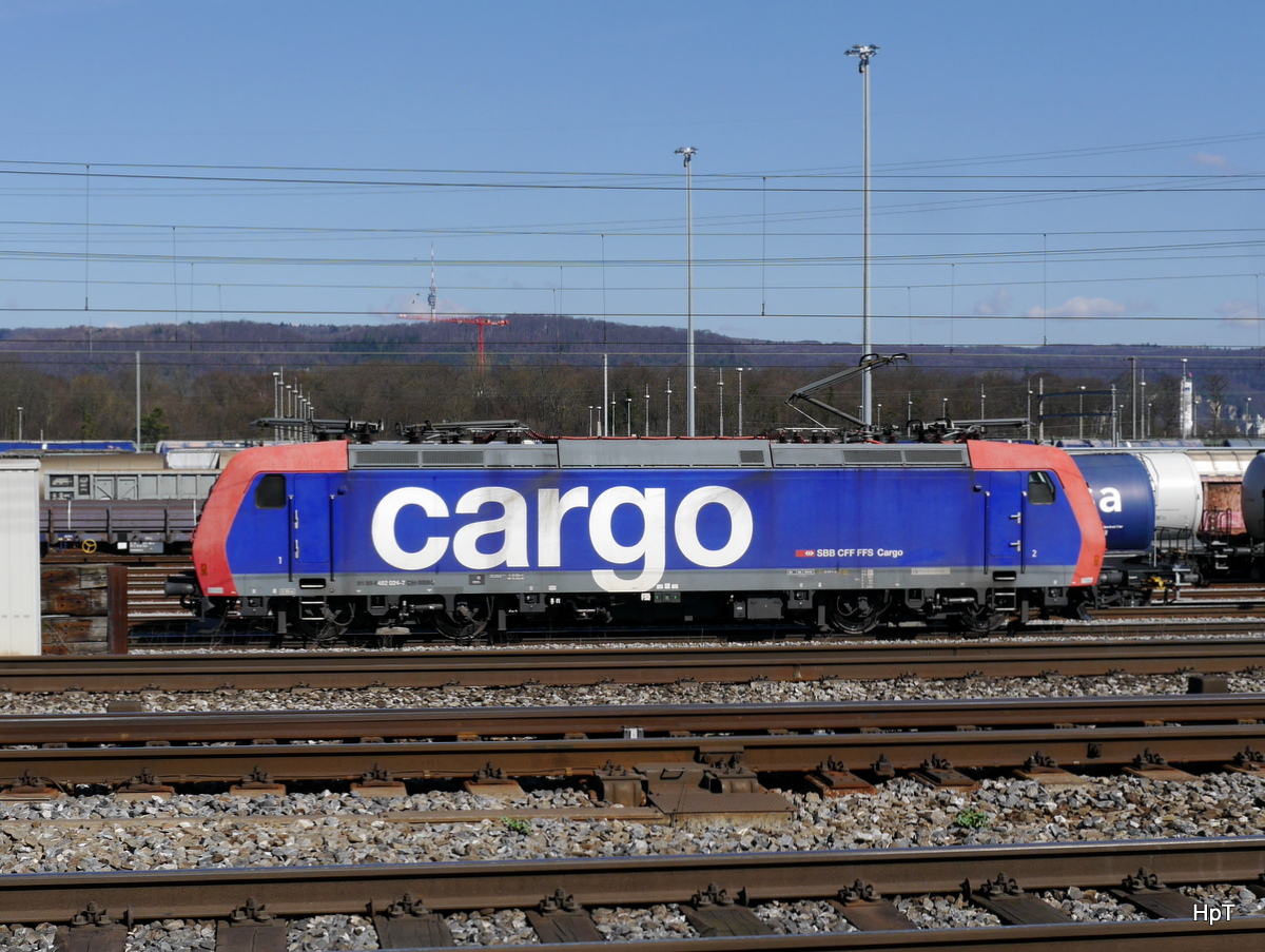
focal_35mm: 42
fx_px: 1537
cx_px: 632
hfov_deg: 44.7
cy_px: 476
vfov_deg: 34.4
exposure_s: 1/400
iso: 160
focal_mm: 21
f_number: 9
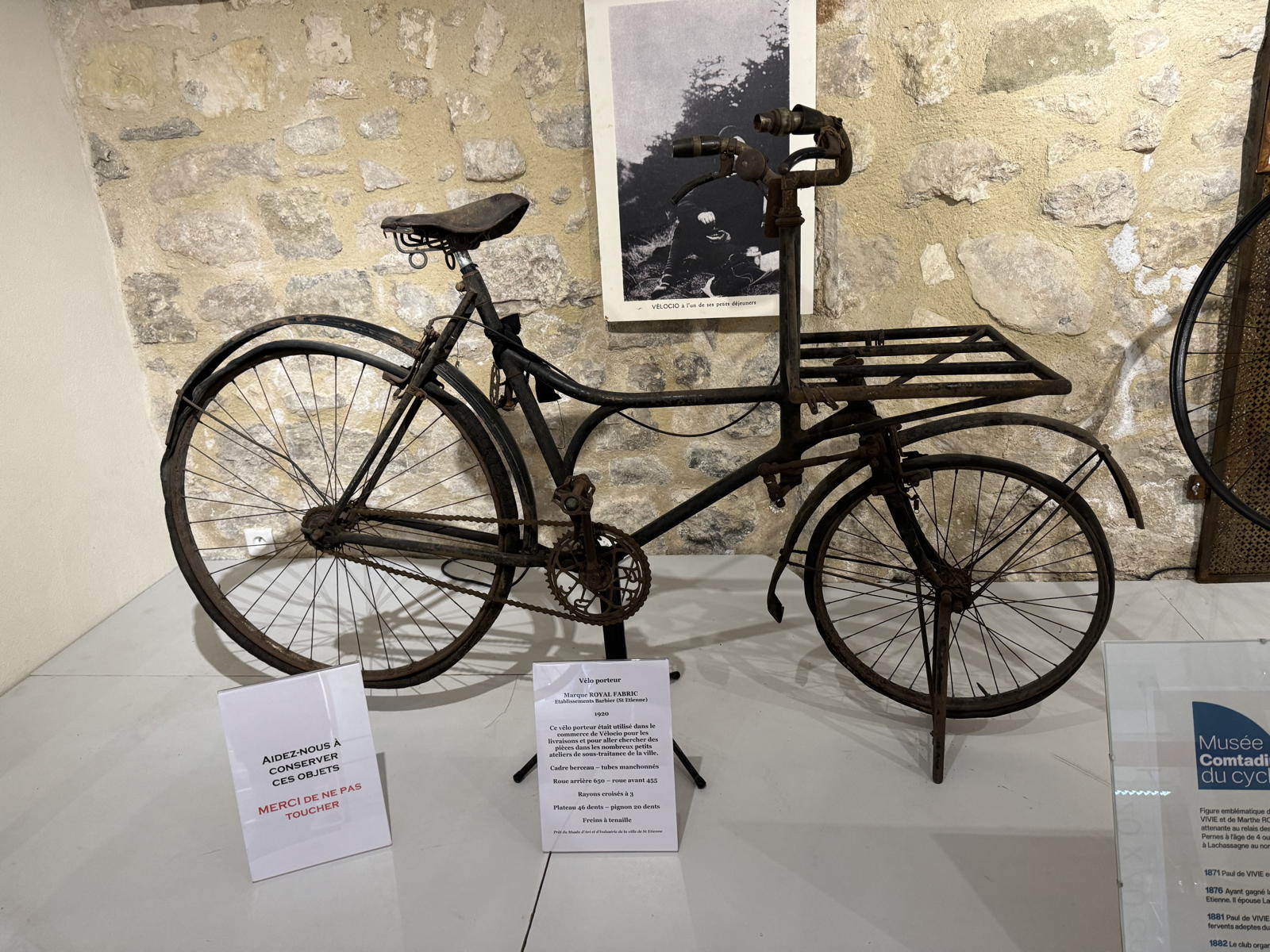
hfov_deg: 71.6
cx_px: 635
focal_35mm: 24
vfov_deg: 56.8
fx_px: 881
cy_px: 476
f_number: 1.78
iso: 250
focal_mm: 6.76
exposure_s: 1/50
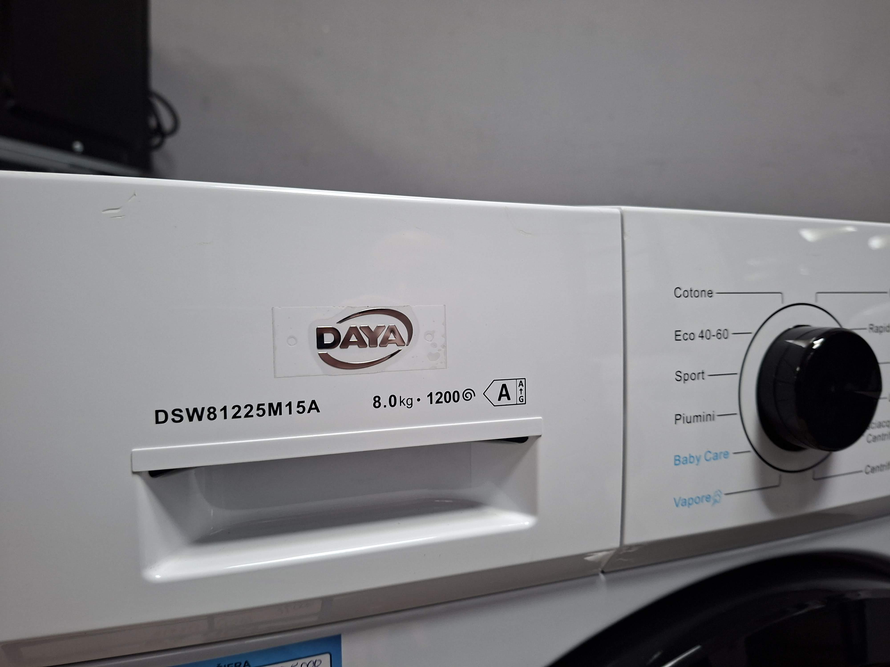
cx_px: 445
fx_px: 591
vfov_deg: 58.9
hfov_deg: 73.9
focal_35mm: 23
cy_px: 334
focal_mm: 5.54
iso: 320
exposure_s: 1/50
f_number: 1.8
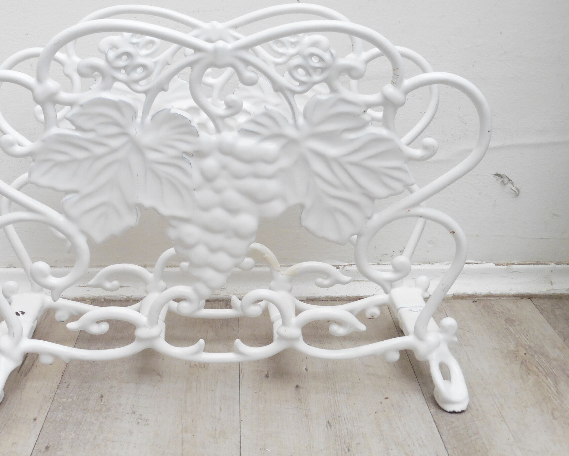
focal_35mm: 51
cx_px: 233
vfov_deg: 29.7
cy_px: 218
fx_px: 859
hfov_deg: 36.5
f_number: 4.1
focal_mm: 7.9
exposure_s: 1/60
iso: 400
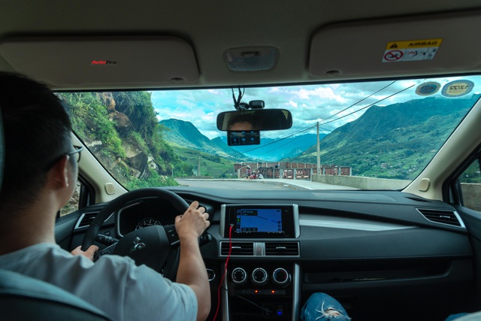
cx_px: 240
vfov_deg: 53.2
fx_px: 321
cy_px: 160
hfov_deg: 73.7
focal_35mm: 24
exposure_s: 1/160
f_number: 6.3
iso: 320
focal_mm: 24
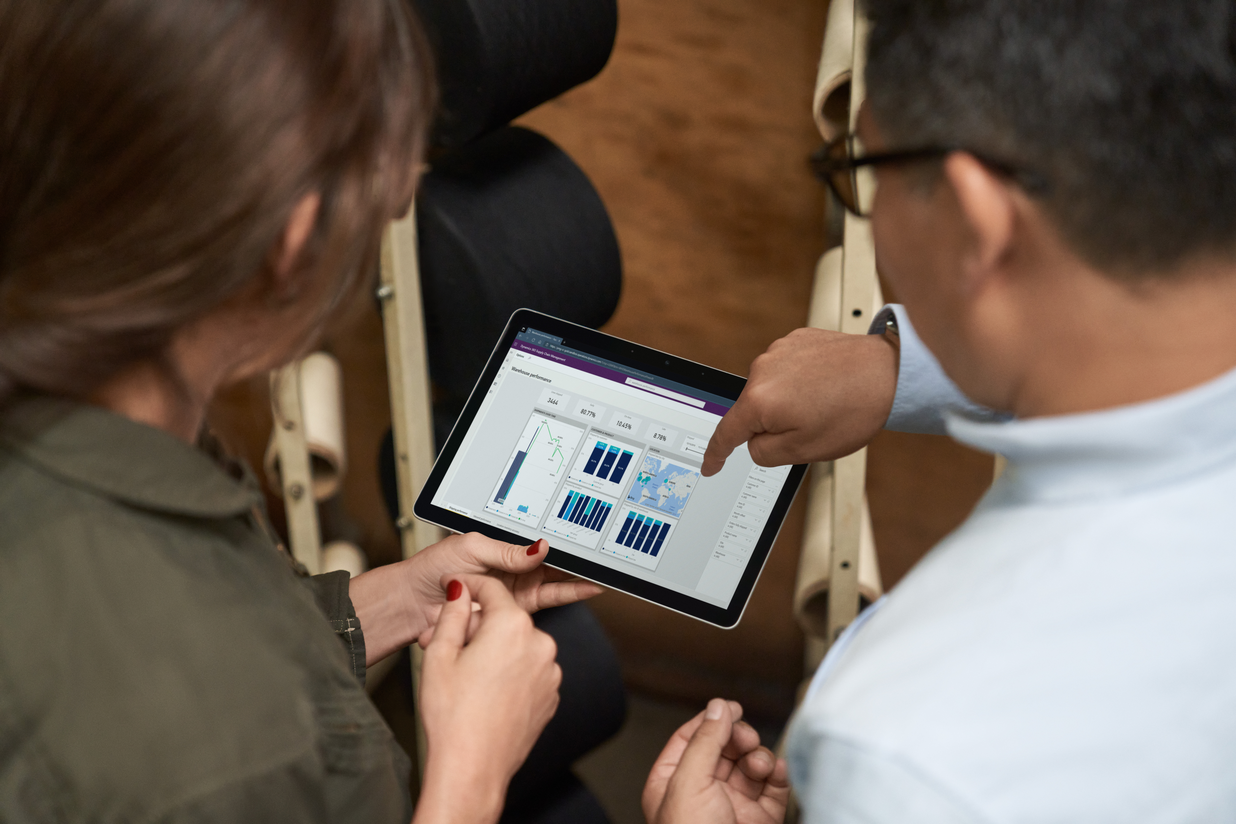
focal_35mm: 64
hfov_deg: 31.4
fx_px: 2197
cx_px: 618
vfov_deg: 21.2
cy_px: 412
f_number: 2.8
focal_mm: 64
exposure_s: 1/250
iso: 3200
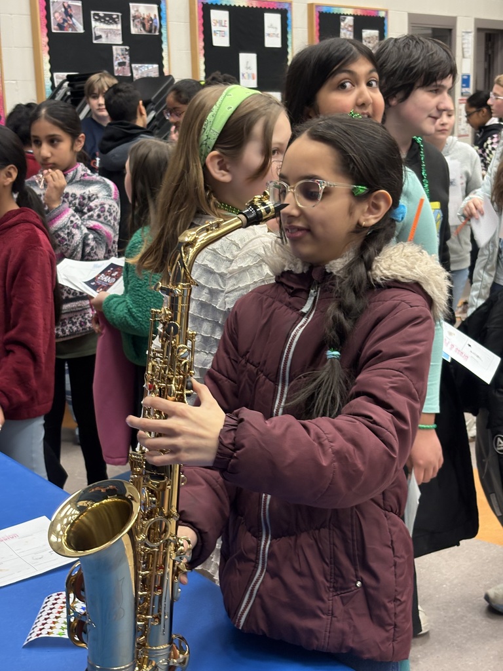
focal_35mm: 52
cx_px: 252
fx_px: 1007
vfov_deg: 36.8
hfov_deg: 28.0
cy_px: 336
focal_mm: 5.96
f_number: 1.6
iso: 100
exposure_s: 1/60
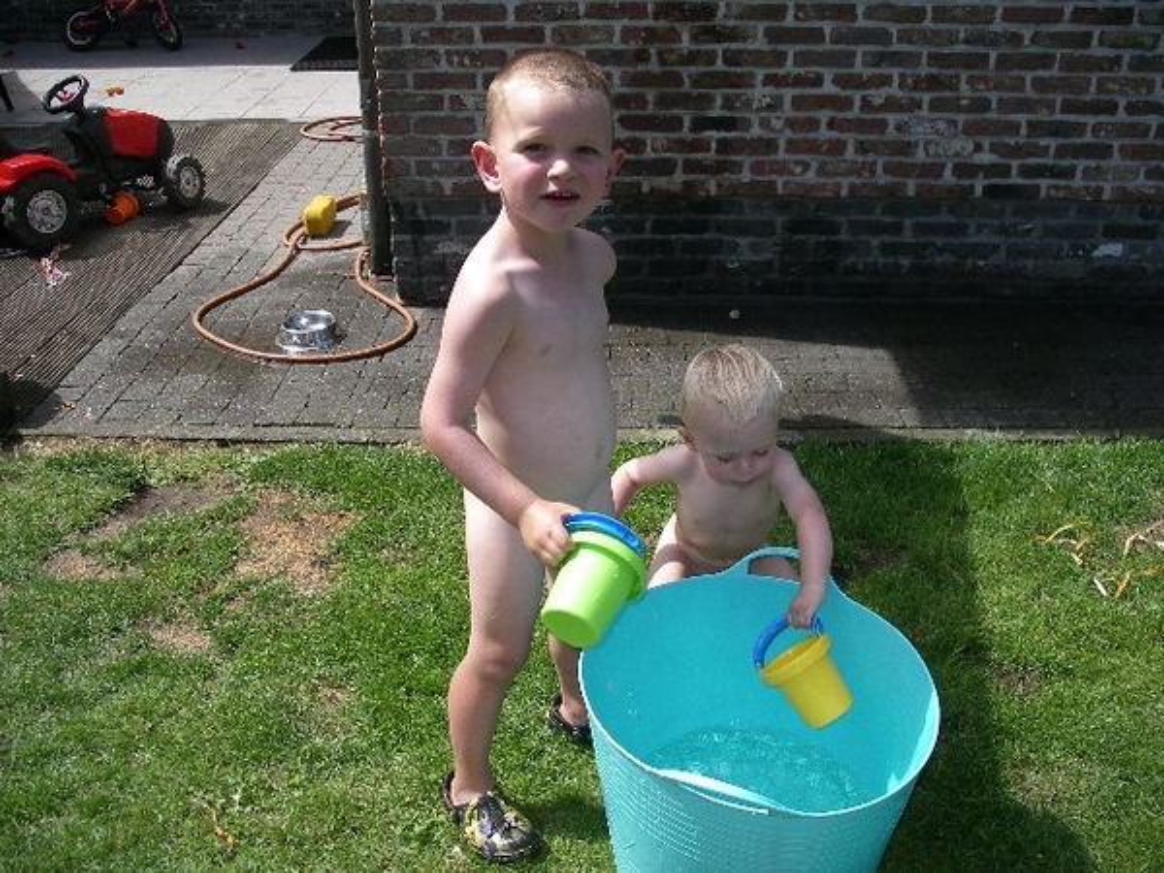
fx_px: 1244
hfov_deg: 50.1
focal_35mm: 37
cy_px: 436
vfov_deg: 38.7
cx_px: 582
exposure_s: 1/640
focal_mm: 7.8
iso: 80
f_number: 2.8
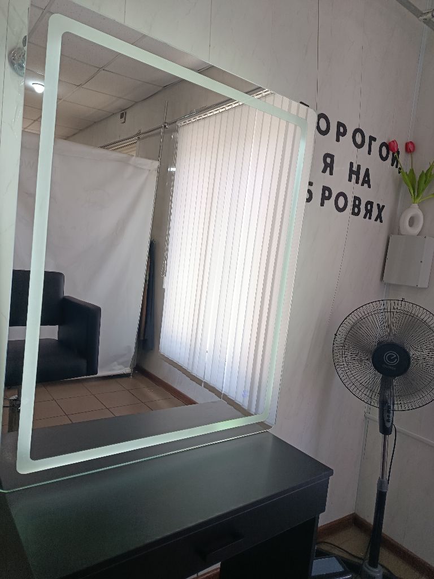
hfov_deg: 56.8
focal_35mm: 24
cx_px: 217
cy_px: 290
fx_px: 401
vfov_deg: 71.6
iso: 165
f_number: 1.7
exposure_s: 1/100
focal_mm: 5.24
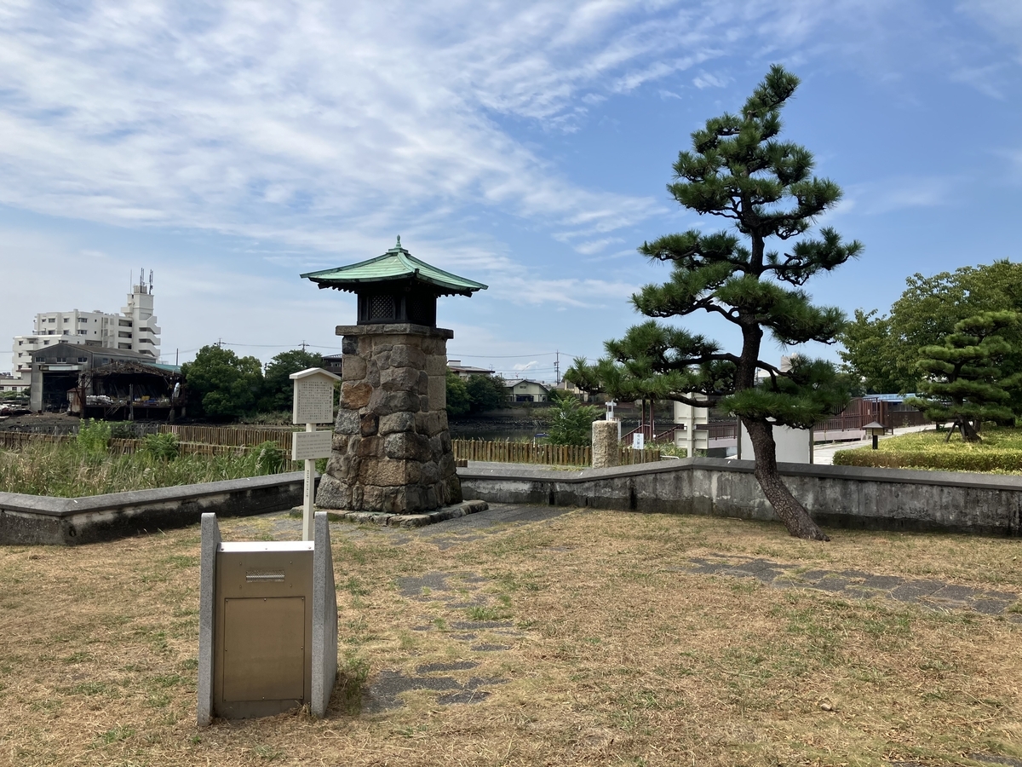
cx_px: 511
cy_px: 384
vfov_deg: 49.7
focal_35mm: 28
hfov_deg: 63.4
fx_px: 827
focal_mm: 3.99
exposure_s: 1/2703
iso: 32
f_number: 1.8
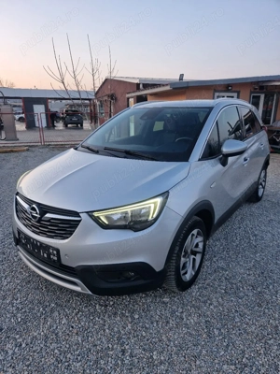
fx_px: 248
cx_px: 140
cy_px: 187
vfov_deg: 73.9
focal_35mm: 23
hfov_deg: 58.9
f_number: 1.8
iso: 64
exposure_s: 1/50
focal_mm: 5.4
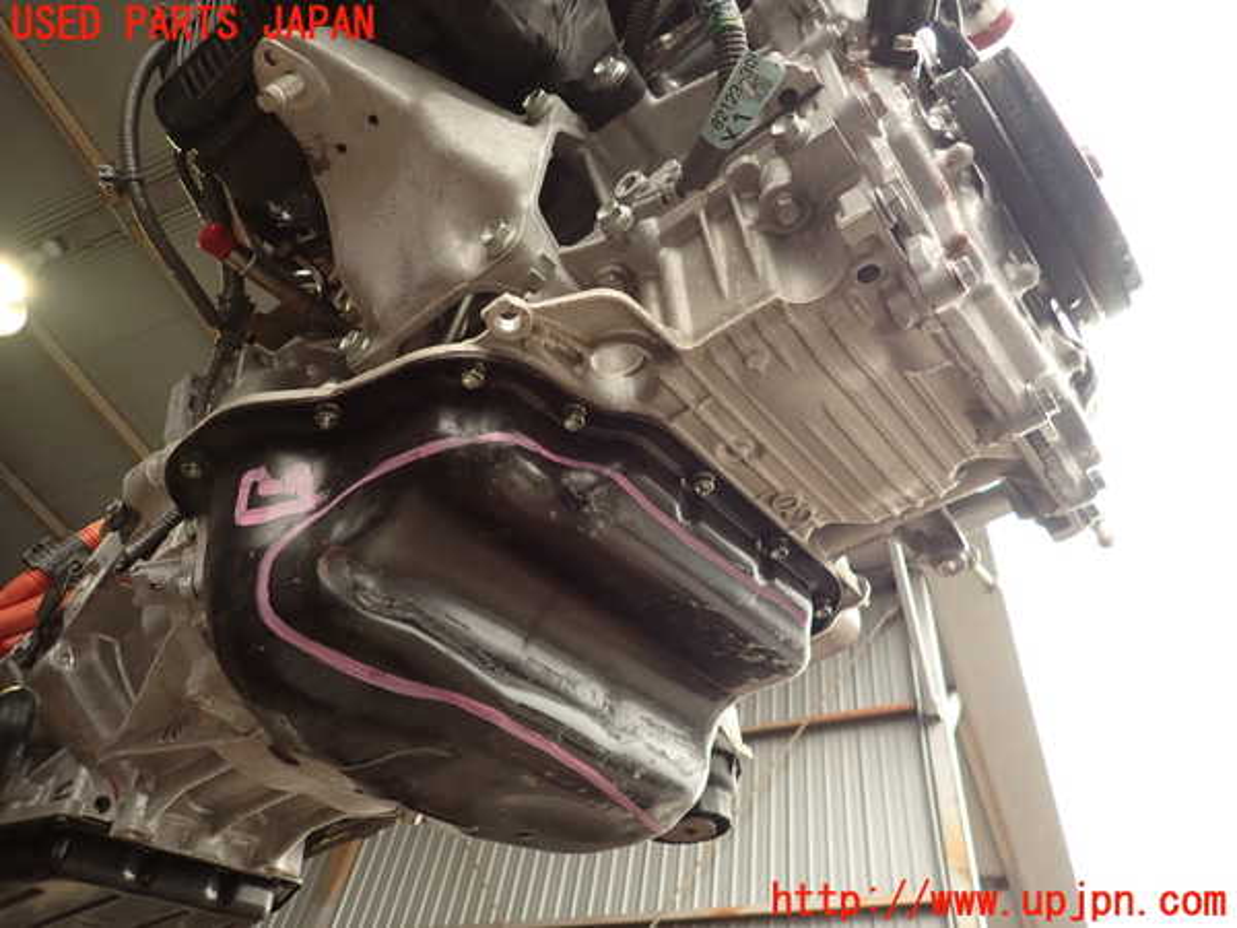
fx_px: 893
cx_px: 618
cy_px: 464
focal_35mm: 25
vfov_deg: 54.9
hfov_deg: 69.4
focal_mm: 4.5
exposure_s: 1/60
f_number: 2
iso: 100
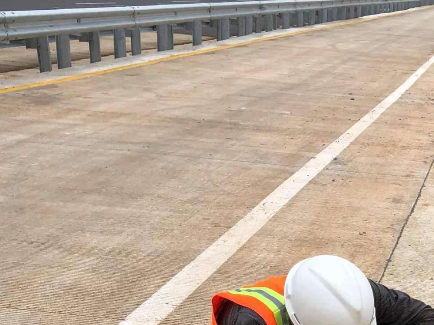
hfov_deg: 25.7
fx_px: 915
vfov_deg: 19.2
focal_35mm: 73
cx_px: 401
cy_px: 370
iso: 25
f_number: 1.8
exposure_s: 1/3205
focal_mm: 3.99
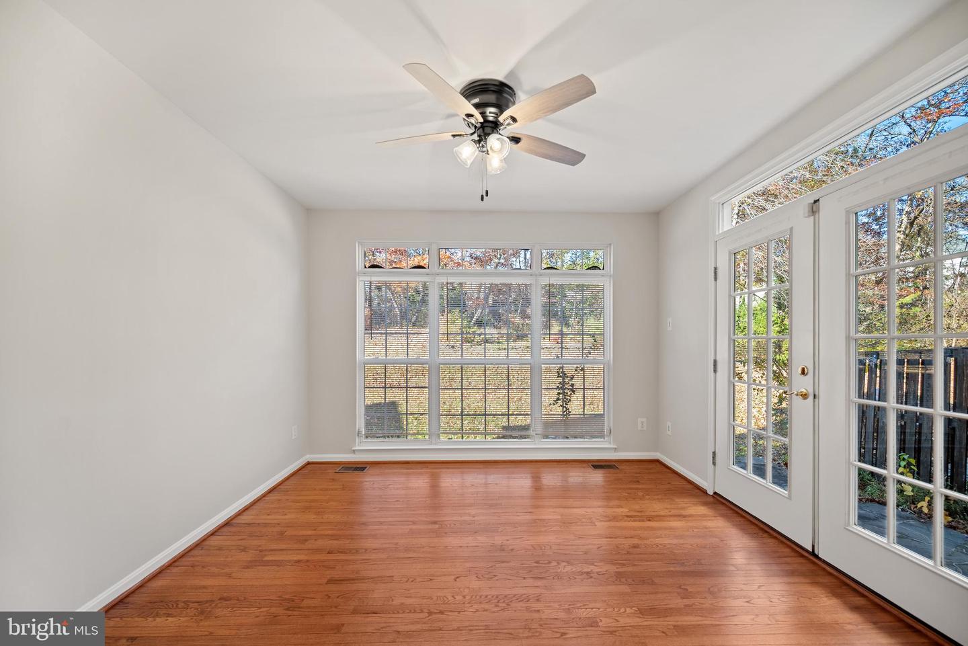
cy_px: 323
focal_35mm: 14
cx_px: 484
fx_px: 377
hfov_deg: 104.2
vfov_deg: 81.2
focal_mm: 14
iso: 100
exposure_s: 1/20
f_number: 4
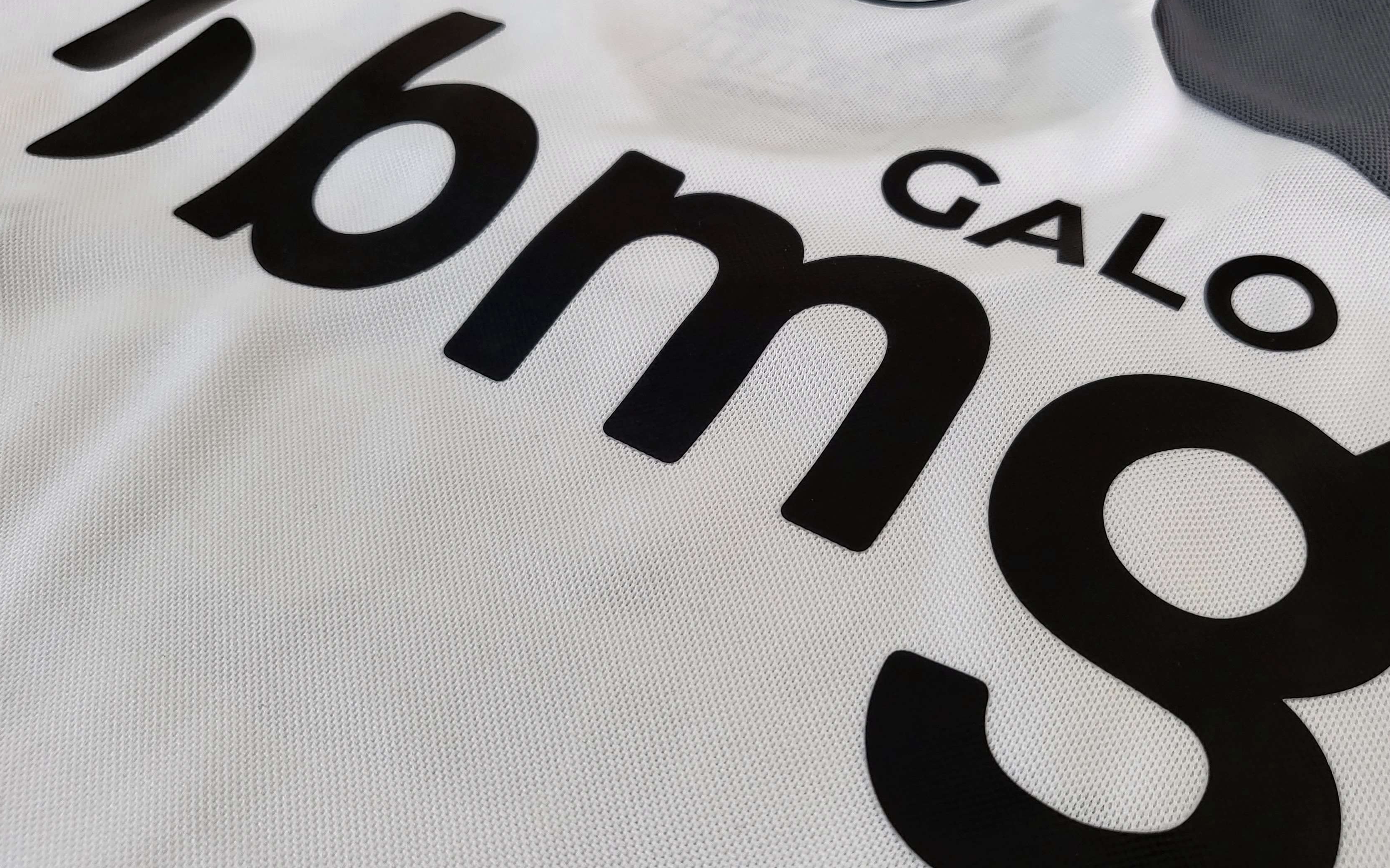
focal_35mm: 33
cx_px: 769
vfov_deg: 38.3
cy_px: 387
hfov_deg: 58.0
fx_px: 1250
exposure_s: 1/100
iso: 125
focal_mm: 4.25
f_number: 1.8
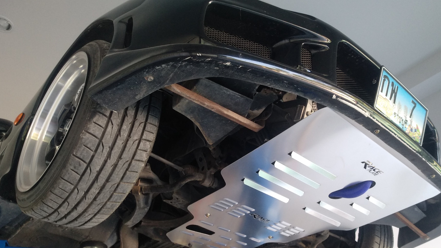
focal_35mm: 28
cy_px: 168
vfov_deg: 40.9
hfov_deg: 67.7
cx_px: 245
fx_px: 327
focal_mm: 3.81
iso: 250
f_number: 2.2
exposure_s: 1/50
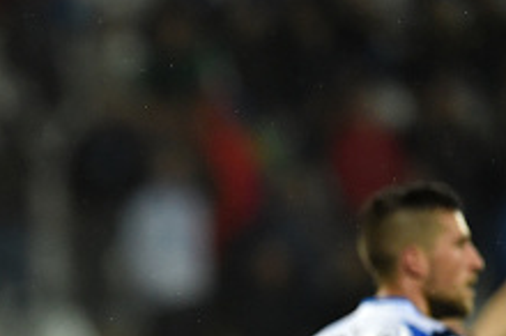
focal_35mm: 1079
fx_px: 15144
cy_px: 429
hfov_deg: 1.9
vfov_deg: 1.3
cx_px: -152
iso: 3200
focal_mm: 400
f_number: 4.5
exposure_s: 1/1600
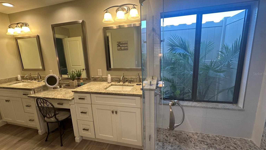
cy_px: 74
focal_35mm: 16
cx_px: 130
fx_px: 113
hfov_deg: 99.3
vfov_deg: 67.1
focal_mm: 2.22
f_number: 2.2
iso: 160
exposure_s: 1/120
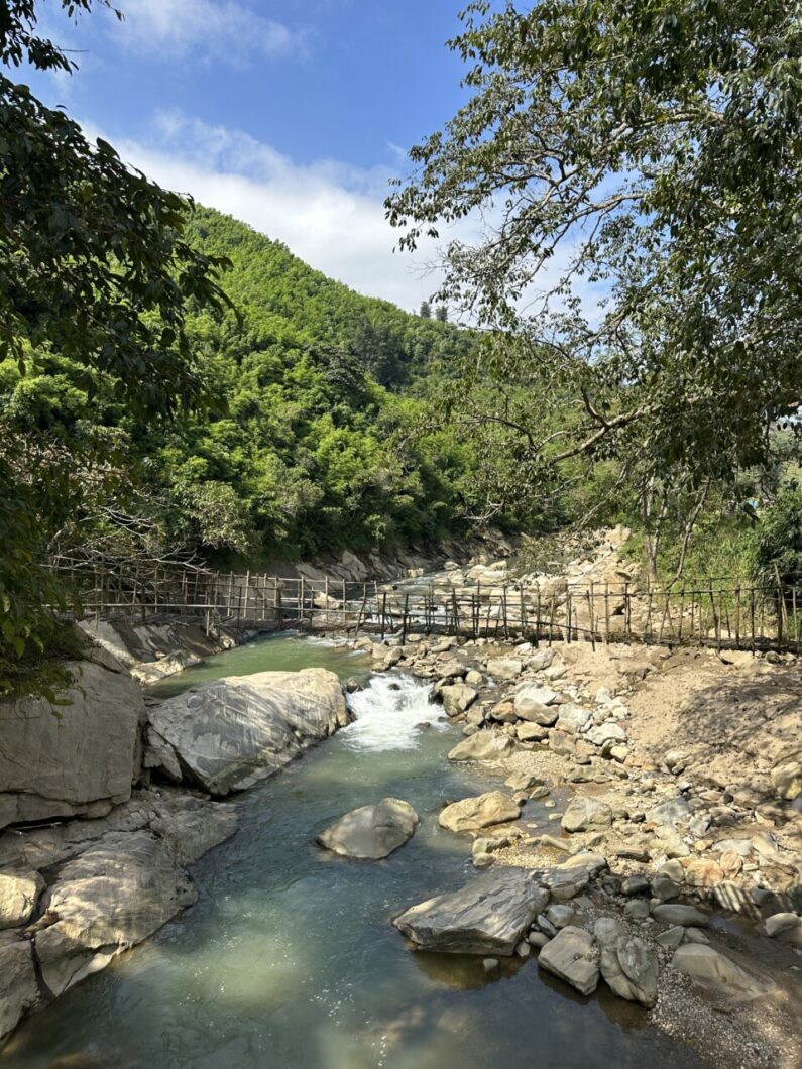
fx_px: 741
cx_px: 401
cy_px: 534
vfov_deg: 71.6
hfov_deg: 56.8
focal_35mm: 24
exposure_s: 1/2882
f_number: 1.78
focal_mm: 6.86
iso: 80
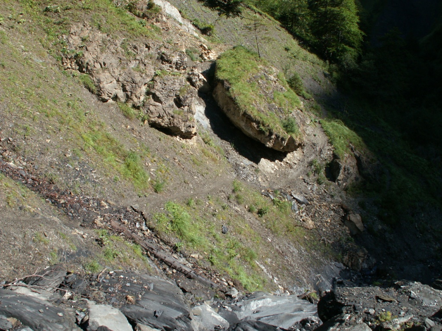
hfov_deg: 52.6
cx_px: 221
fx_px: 447
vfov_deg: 40.7
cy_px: 166
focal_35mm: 35
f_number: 5.6
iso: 50
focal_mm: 5.86
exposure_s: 1/125
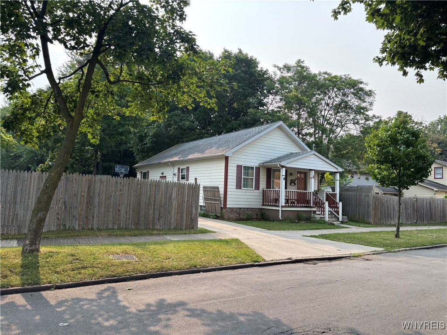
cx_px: 224
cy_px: 168
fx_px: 336
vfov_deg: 53.1
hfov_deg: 67.3
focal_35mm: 26
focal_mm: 5.96
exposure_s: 1/865
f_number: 1.6
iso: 50
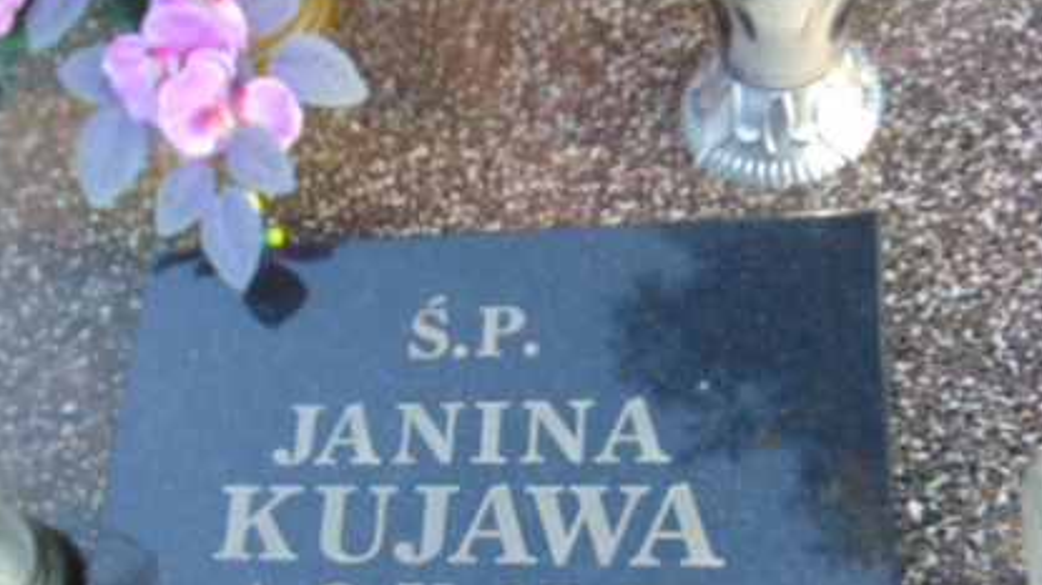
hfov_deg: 48.1
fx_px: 1160
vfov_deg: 27.3
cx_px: 419
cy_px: 530
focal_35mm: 42
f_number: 3
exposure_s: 1/60
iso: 80
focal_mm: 4.5
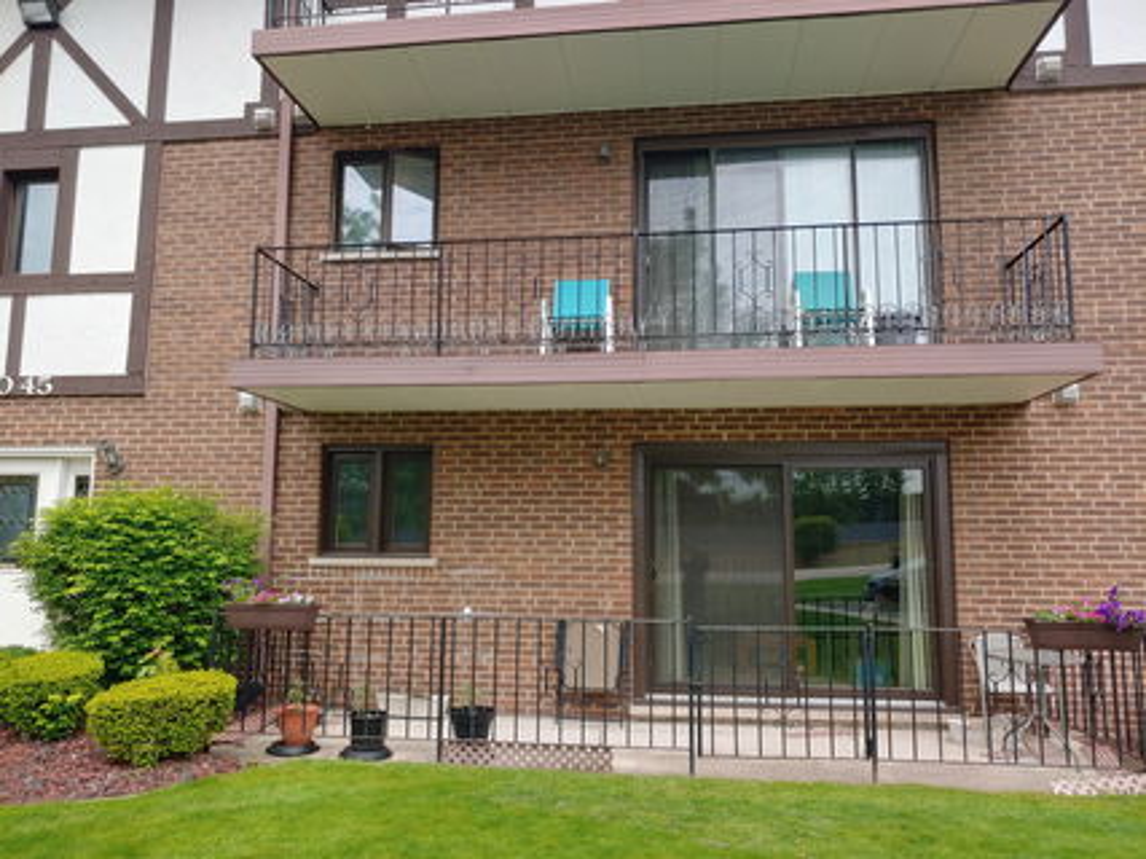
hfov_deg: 69.4
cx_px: 573
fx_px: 827
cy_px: 430
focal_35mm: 25
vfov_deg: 54.9
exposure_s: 1/885
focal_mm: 4.23
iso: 50
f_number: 1.5
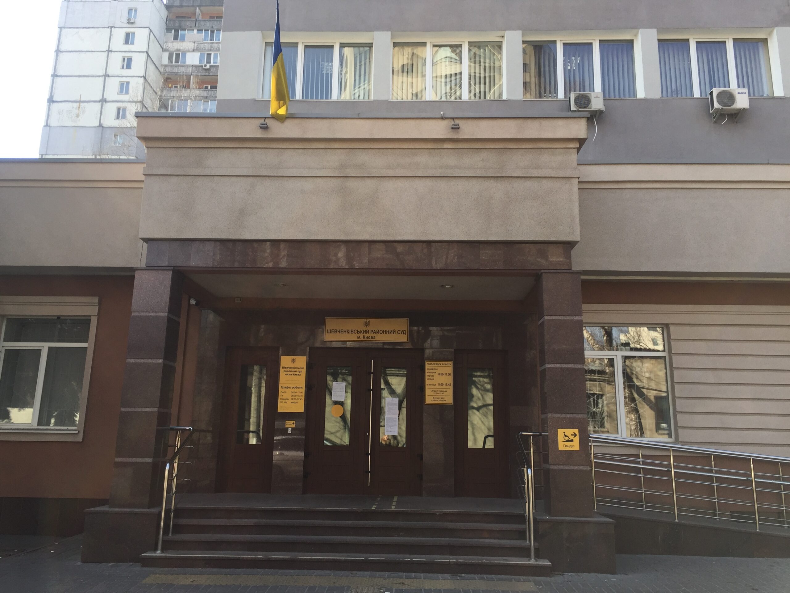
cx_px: 395
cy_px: 296
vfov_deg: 48.2
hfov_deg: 61.7
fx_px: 662
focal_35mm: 29
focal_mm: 4.15
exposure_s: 1/482
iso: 32
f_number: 2.2
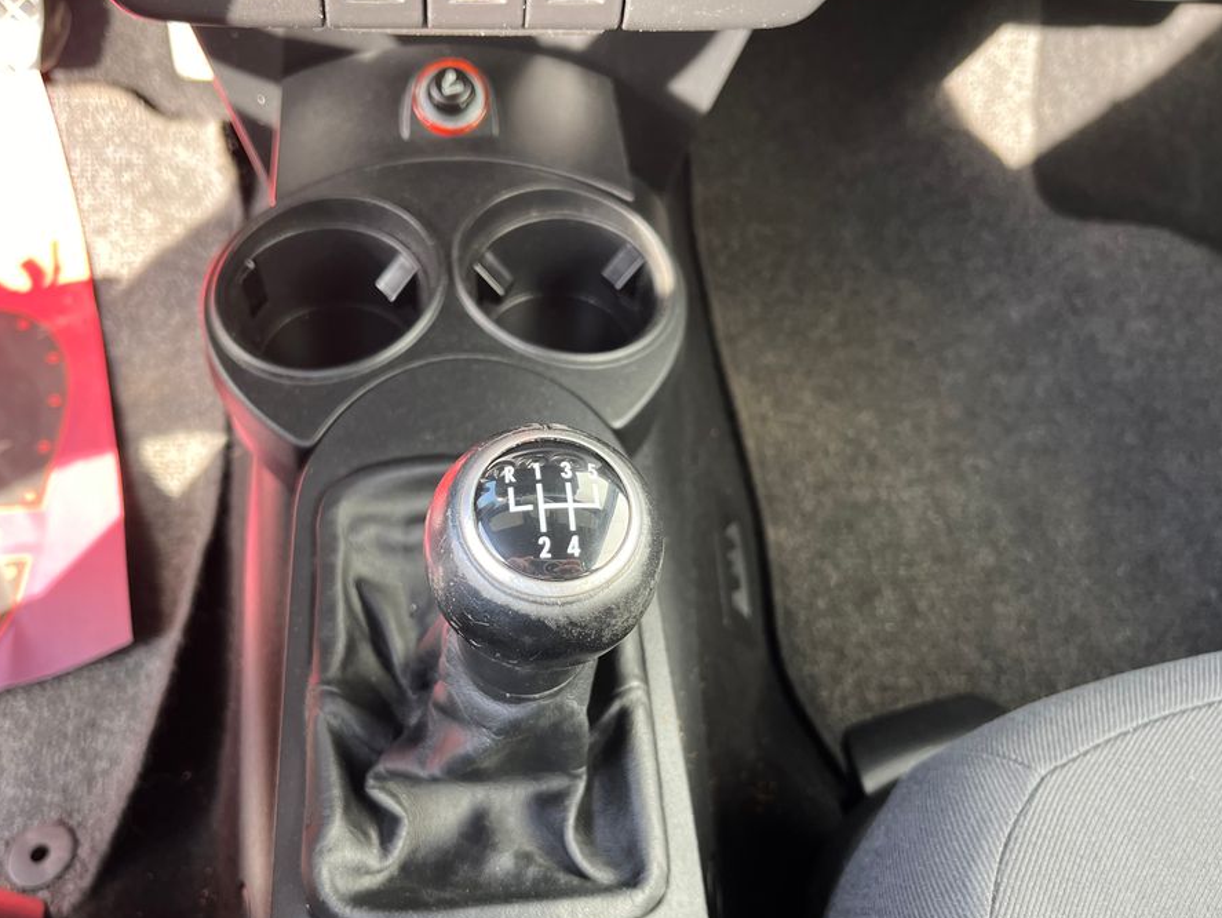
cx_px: 522
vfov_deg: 46.8
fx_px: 1059
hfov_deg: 59.7
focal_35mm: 30
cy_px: 495
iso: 125
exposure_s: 1/107
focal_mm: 5.1
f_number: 1.6
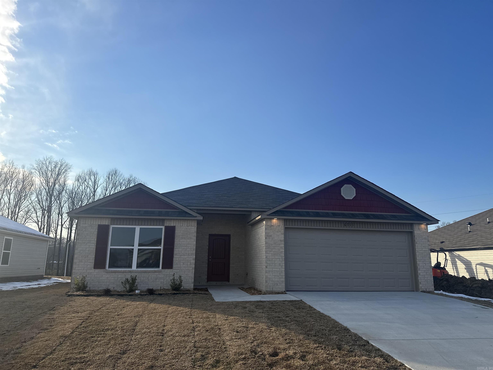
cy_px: 185
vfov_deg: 56.8
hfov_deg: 71.6
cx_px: 246
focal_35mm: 24
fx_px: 342
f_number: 1.78
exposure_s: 1/6211
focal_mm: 6.86
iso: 80
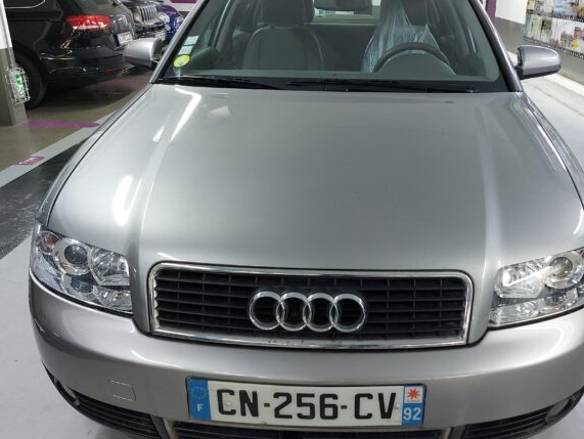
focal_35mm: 35
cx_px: 334
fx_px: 591
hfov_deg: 52.4
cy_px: 244
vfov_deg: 40.7
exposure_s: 1/50
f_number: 1.8
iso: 320
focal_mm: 5.23
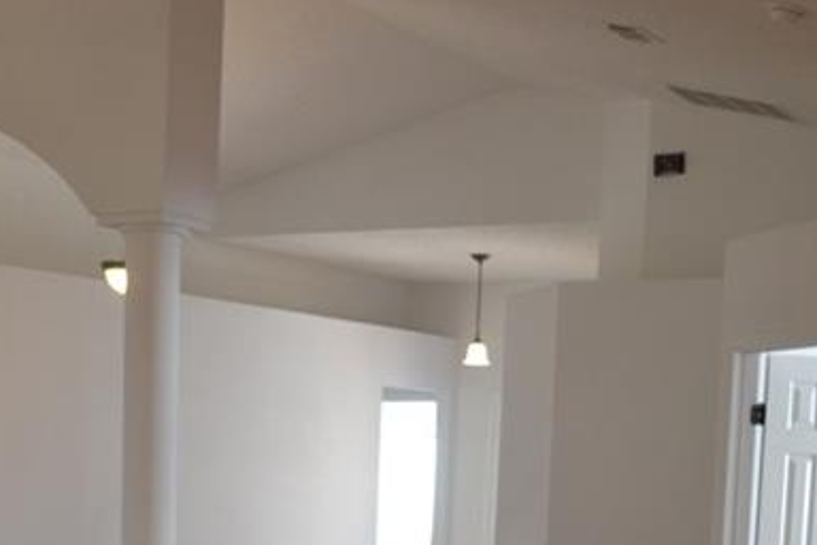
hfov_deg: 27.9
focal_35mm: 72
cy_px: 671
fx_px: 1634
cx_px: 262
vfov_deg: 17.9
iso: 400
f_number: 3.5
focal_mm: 18
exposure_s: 1/50
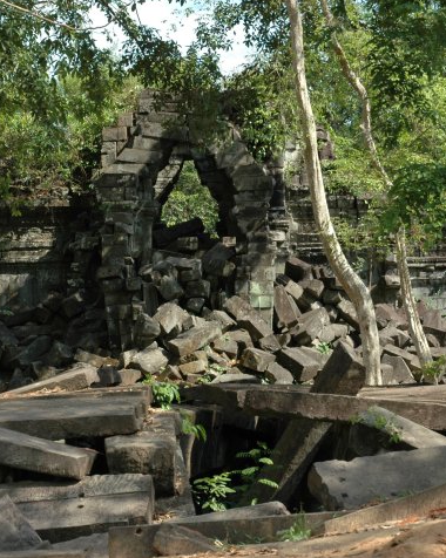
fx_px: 1338
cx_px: 189
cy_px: 279
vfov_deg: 23.6
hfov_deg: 18.9
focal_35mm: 81
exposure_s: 1/200
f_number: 7.1
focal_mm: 38
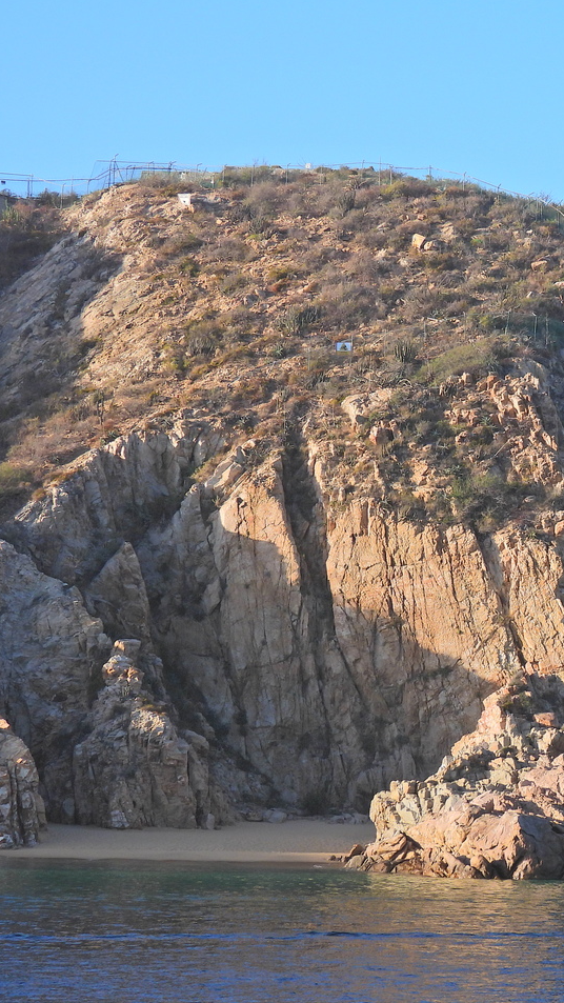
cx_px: 663
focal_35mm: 139
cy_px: 499
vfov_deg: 15.5
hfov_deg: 8.6
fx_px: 3696
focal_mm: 17
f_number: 4
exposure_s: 1/640
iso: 100
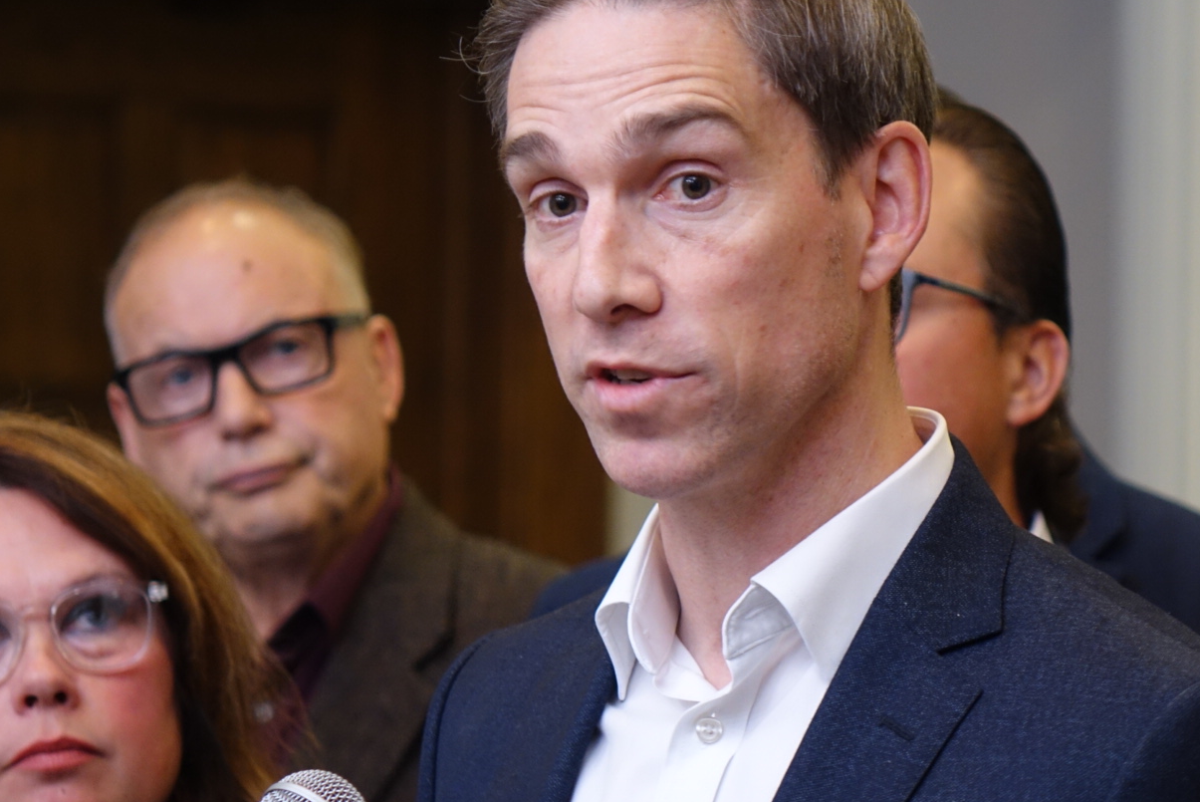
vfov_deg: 6.3
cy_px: 338
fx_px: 7337
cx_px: 673
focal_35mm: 220
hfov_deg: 9.3
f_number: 2.8
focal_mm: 60.04
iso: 800
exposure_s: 1/25
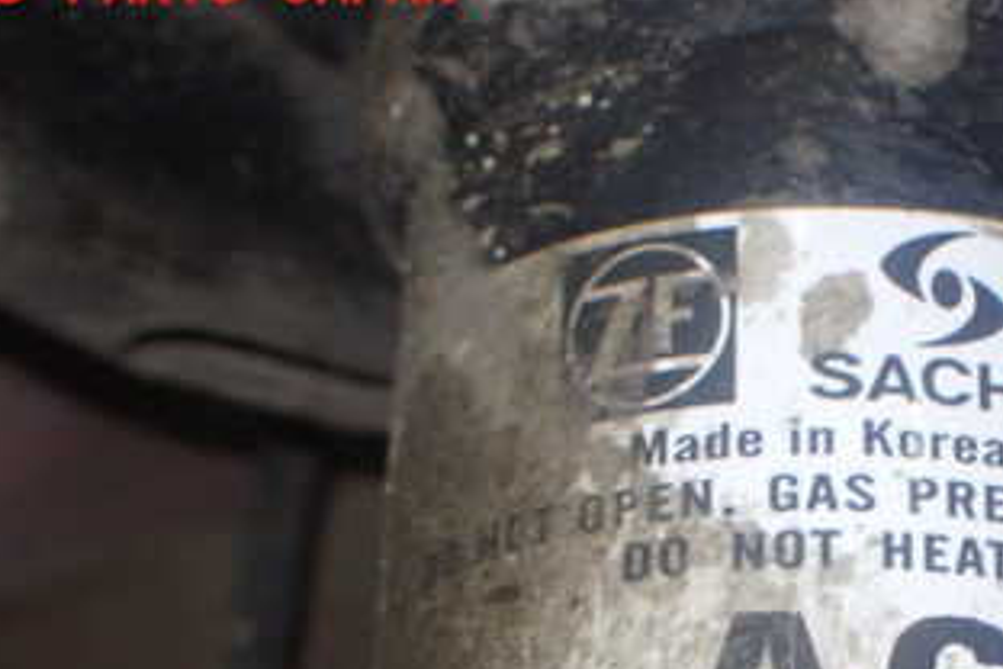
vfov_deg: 11.7
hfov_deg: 17.5
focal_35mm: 116
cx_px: 836
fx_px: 3232
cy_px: 666
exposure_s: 1/50
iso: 800
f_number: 3.5
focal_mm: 10.35
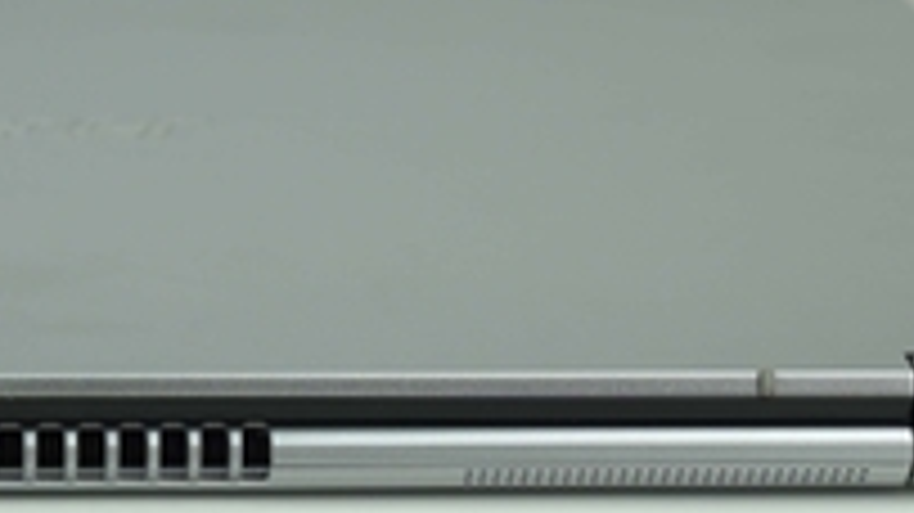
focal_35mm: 167
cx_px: 95
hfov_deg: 12.8
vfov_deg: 7.3
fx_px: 4046
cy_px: 328
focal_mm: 36
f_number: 3.5
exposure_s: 1/160
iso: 100
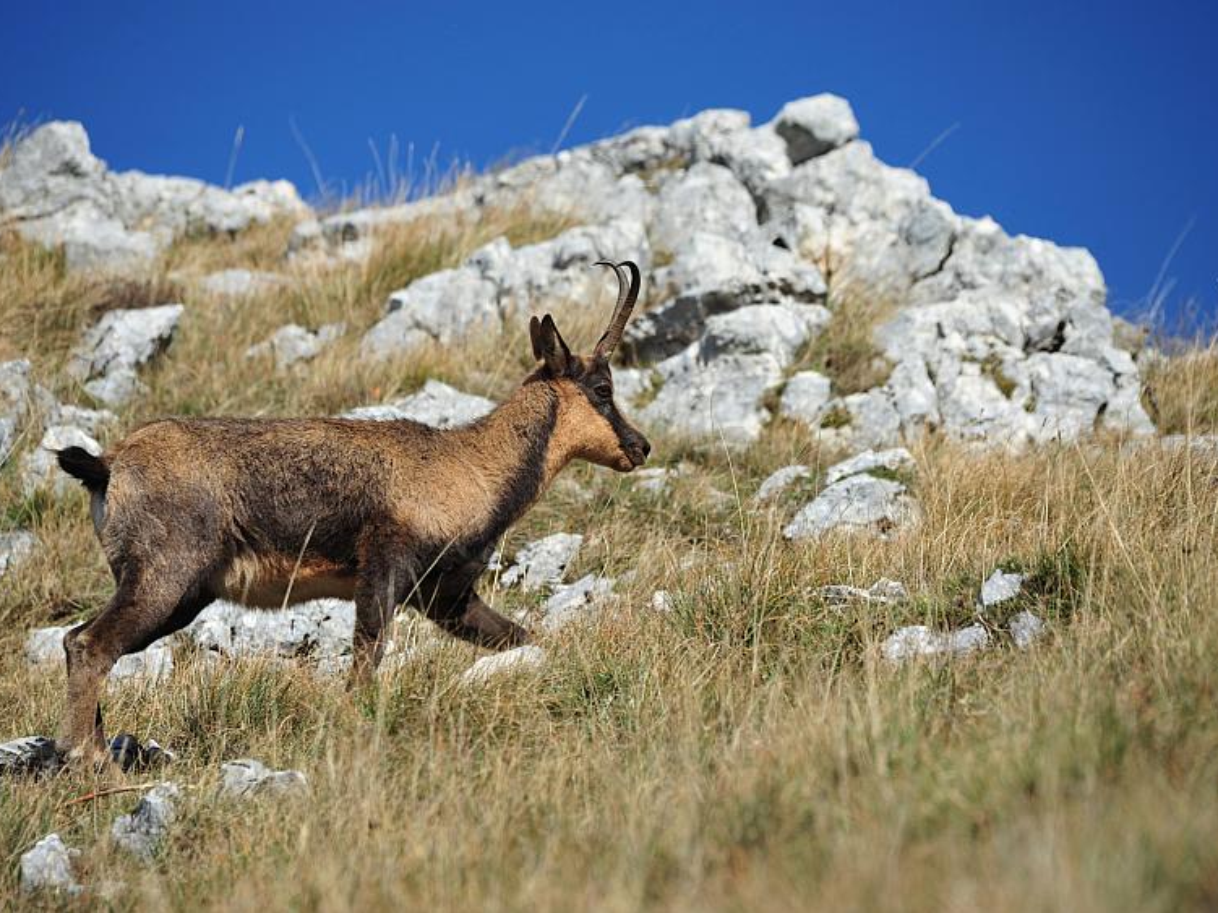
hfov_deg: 4.6
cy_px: 457
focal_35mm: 435
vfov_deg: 3.4
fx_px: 15303
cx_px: 576
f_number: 10
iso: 200
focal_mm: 400
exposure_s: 1/400
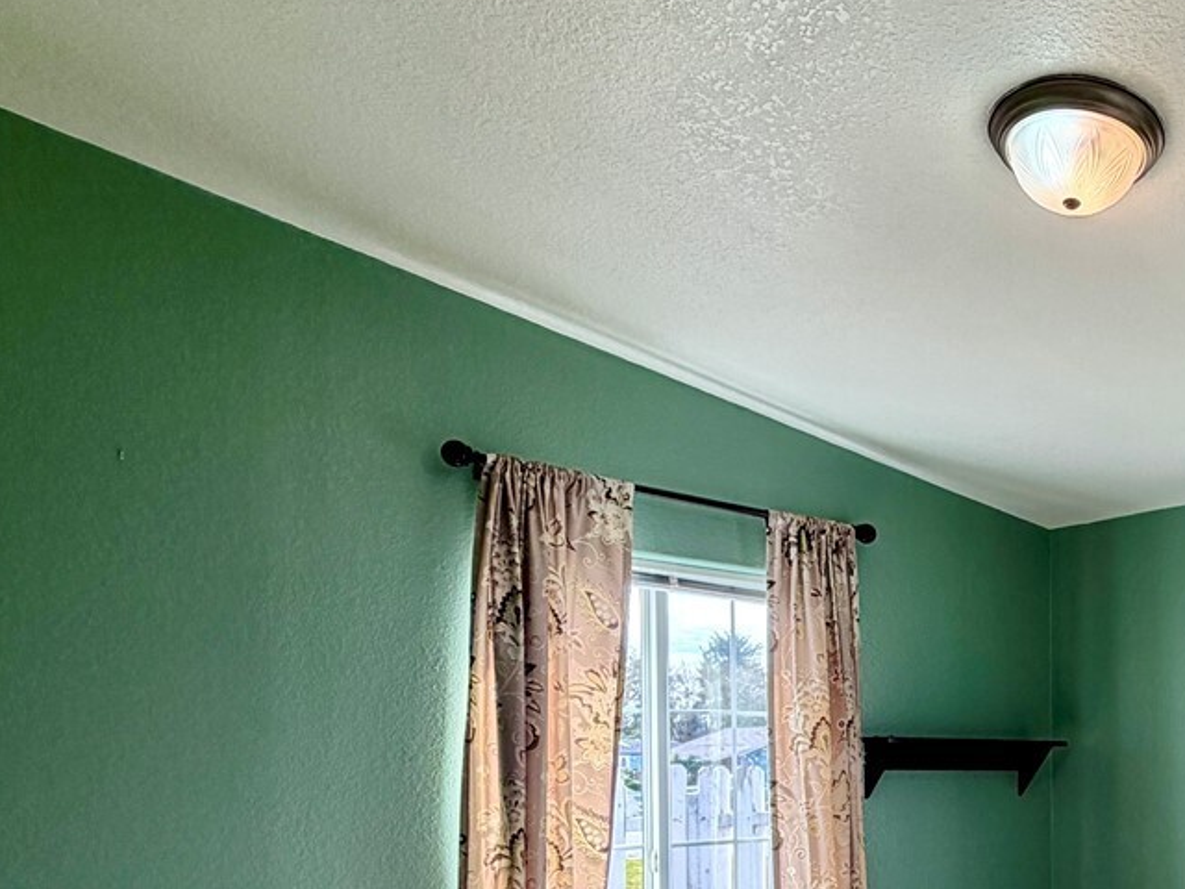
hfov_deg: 47.4
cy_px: 787
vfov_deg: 38.2
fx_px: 1198
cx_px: 1063
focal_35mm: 35
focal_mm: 2.22
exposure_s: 1/120
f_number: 2.2
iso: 64
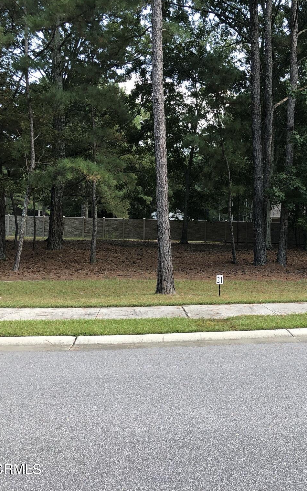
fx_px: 535
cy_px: 244
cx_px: 267
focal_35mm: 40
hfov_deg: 30.8
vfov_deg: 49.3
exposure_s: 1/128
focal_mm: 4
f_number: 1.8
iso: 20
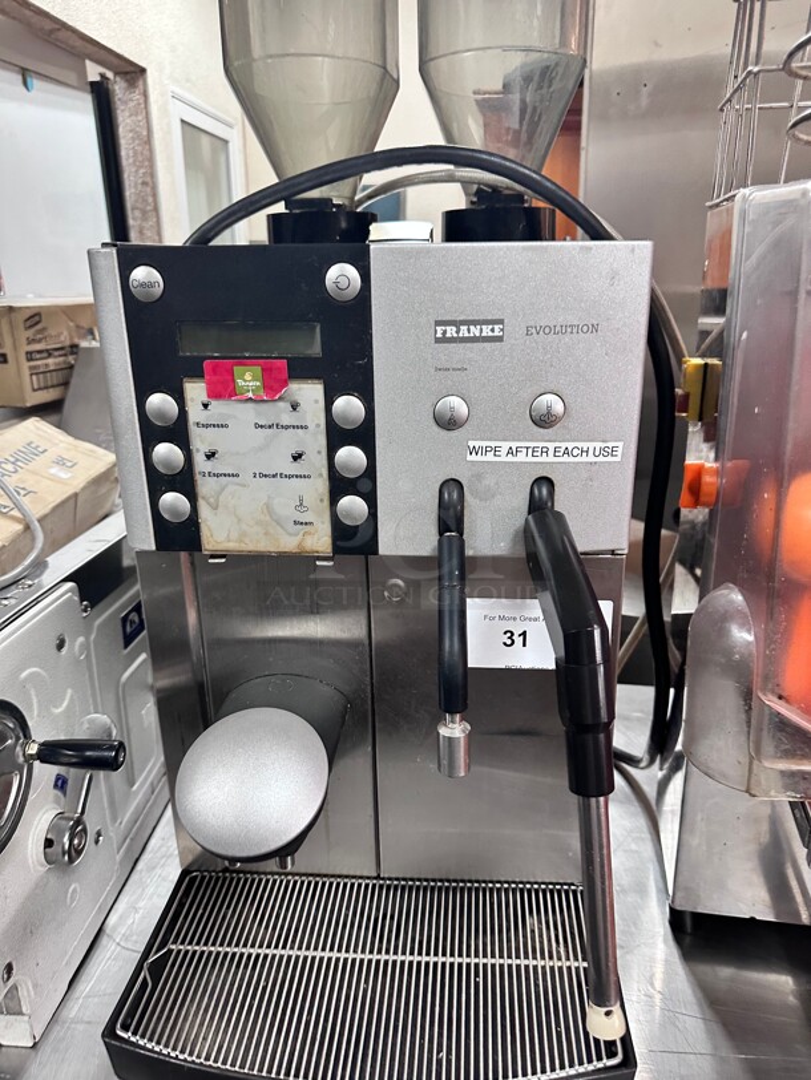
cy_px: 540
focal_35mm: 24
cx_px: 406
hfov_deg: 56.8
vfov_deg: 71.6
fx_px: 750
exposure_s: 1/60
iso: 250
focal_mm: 6.86
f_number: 1.78
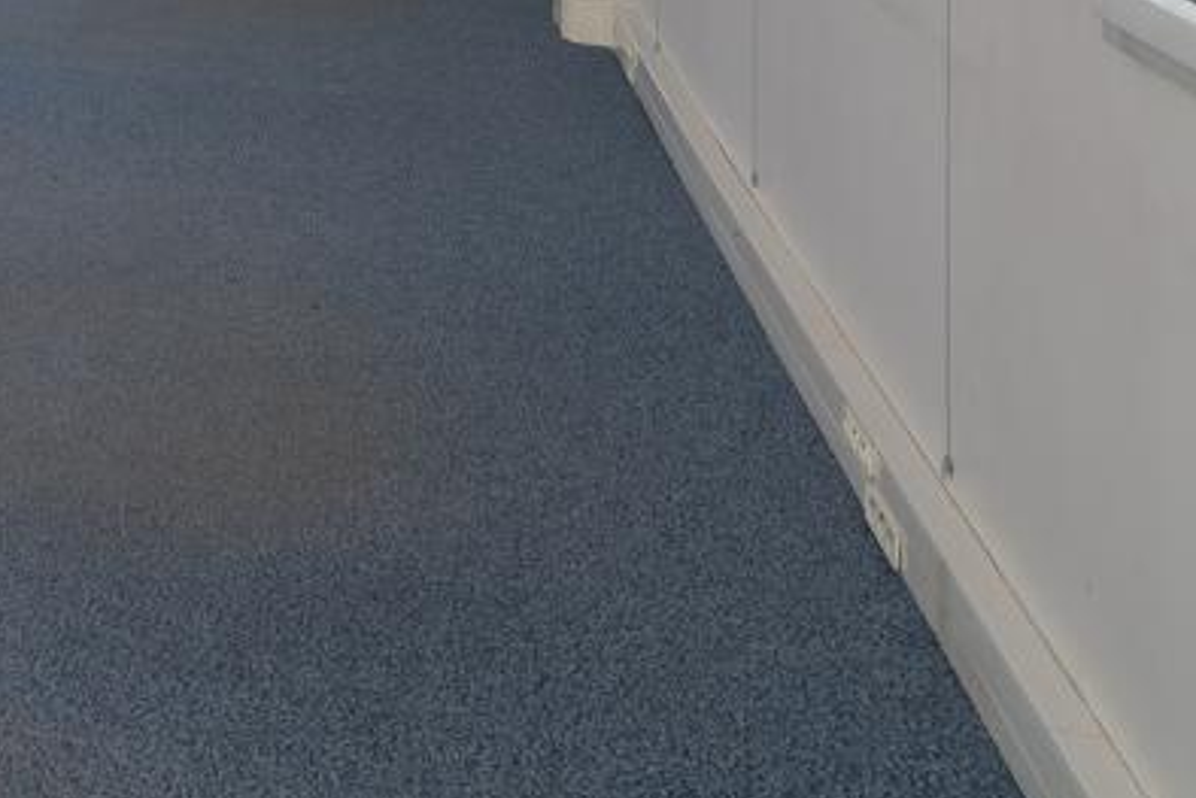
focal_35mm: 52
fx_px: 1728
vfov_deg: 21.6
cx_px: -307
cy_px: -410
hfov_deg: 30.9
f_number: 13
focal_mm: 16
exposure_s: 1/10
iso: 100
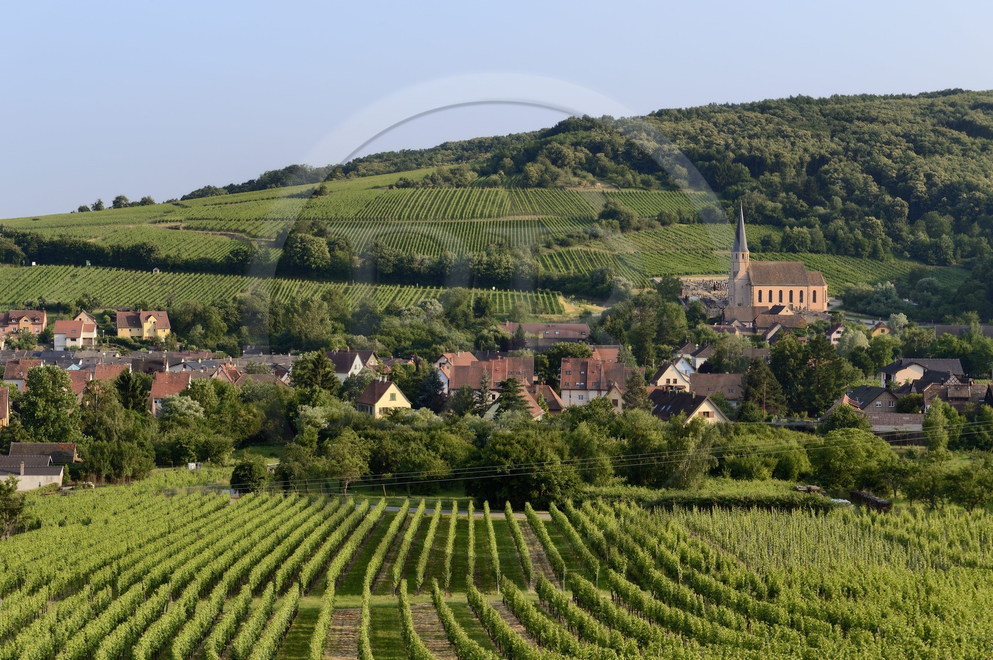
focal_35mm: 66
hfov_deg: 30.5
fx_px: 1819
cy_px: 330
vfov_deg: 20.6
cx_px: 496
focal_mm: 66
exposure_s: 1/200
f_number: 9
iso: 200
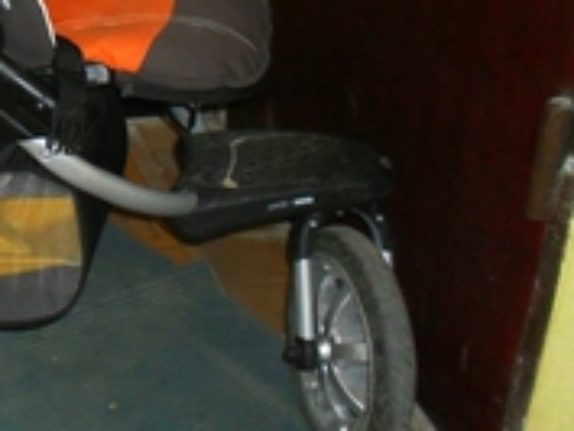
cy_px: 62
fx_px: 1477
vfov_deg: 16.4
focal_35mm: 89
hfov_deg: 20.3
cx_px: -149
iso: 200
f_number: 3.2
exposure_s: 1/45
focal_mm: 6.3
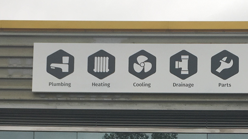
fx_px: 690
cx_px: 160
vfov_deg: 11.0
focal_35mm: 105
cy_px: 228
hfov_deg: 20.3
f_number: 2.2
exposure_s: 1/323
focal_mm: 4.15
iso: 25
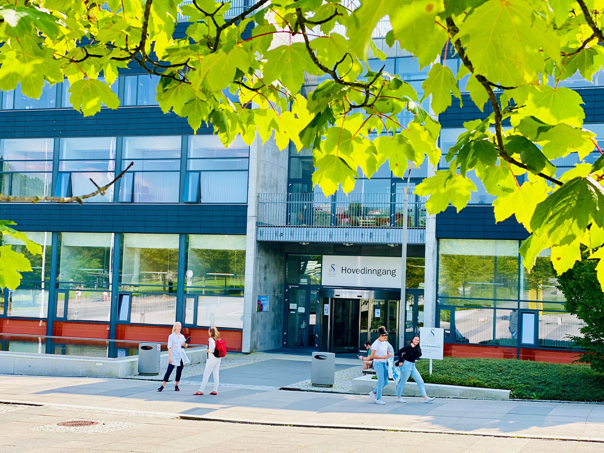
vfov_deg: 28.0
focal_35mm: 52
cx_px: 302
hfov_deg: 36.8
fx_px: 907
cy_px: 226
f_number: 2
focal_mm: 6
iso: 20
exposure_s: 1/421
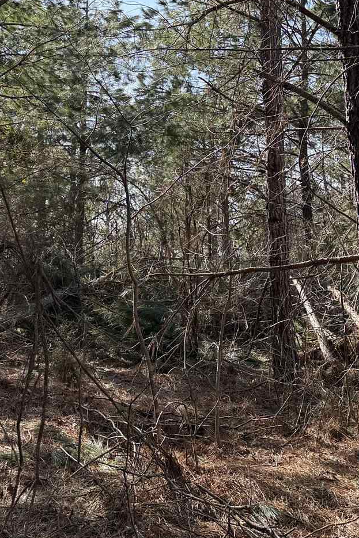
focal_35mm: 61
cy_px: 144
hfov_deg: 22.1
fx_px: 913
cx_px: 112
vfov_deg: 32.4
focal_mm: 6.76
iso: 100
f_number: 1.78
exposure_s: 1/1211
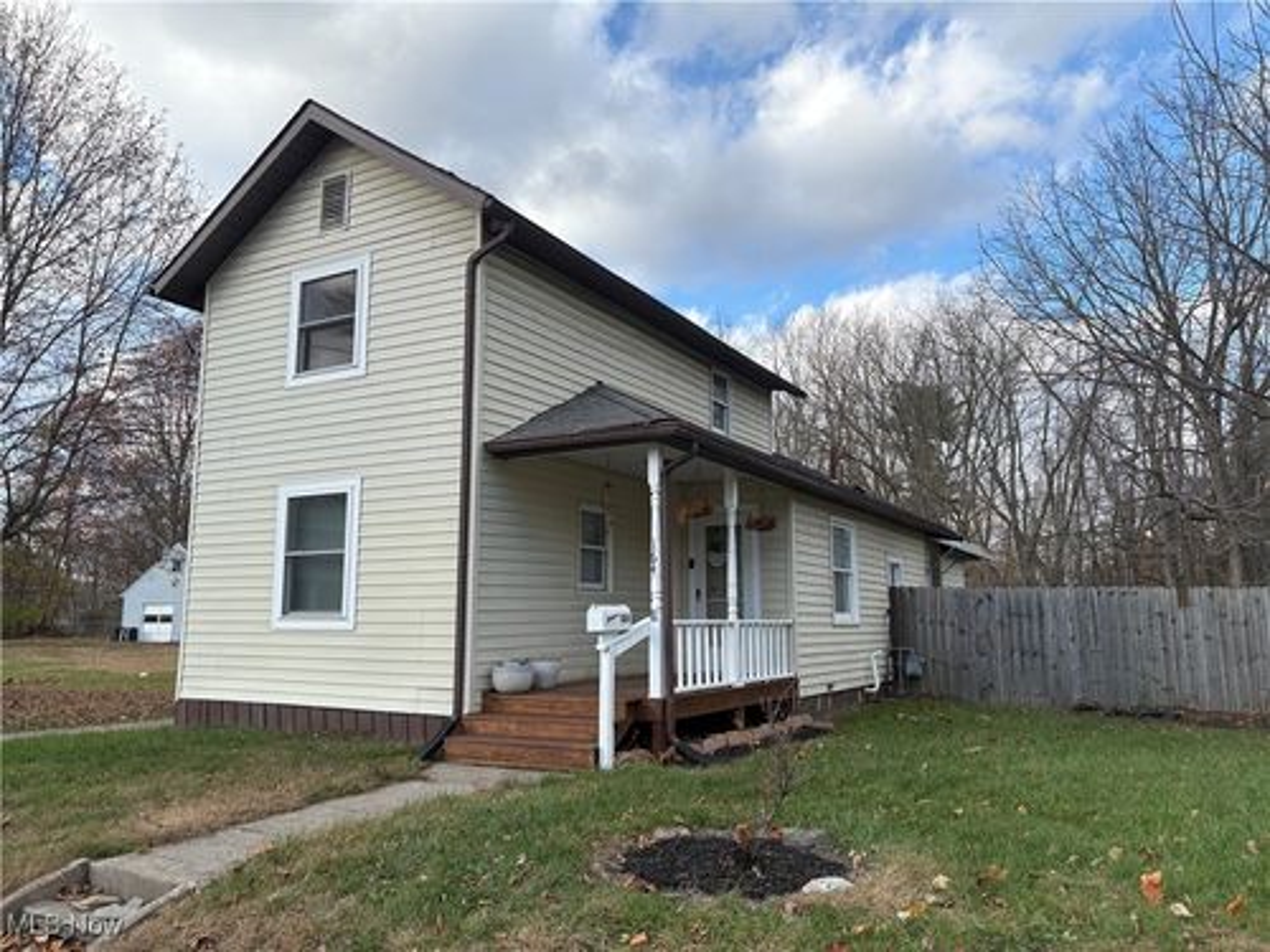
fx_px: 954
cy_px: 476
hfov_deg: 67.3
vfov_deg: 53.1
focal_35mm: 26
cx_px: 635
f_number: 1.6
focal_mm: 5.96
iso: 50
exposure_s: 1/1484
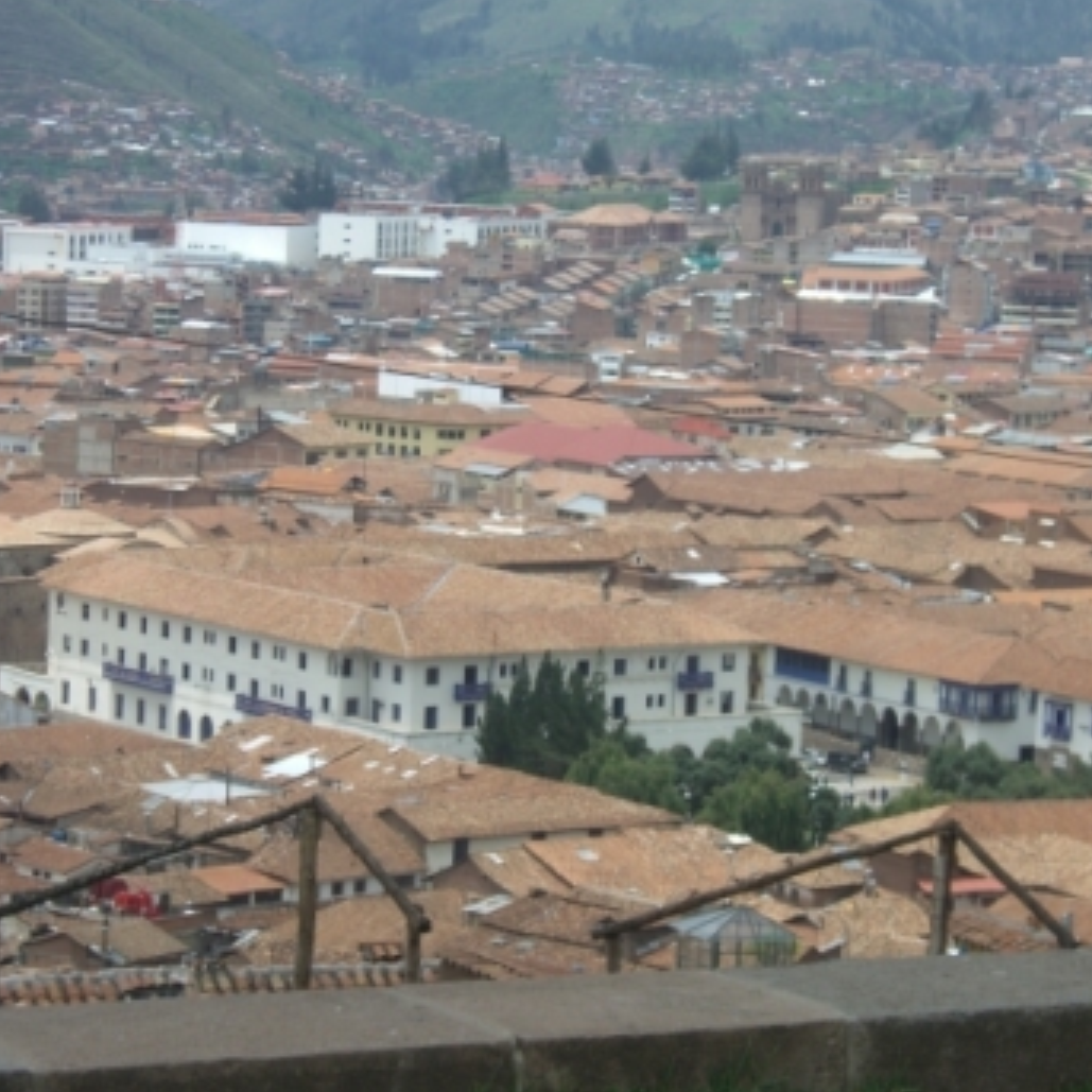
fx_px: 5246
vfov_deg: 11.9
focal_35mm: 147
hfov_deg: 11.9
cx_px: 420
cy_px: 517
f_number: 5.4
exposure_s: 1/320
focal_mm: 23.7
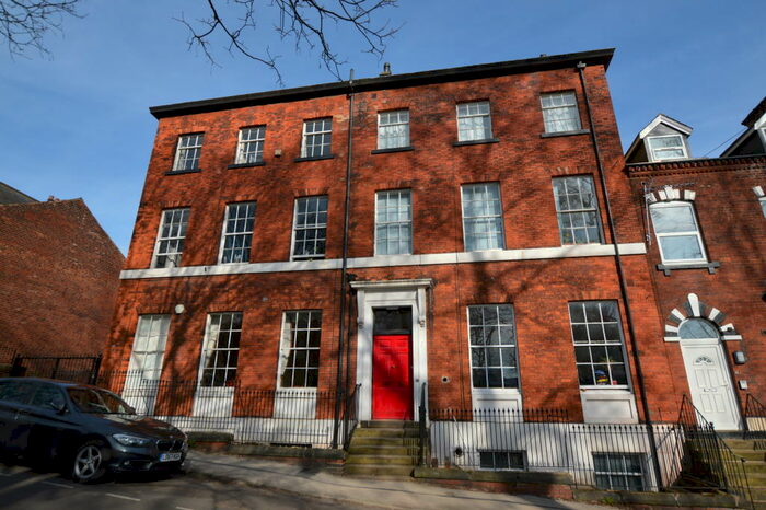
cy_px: 255
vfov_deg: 63.2
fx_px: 415
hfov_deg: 85.4
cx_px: 383
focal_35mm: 20
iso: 100
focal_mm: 13
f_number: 8
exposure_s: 1/250
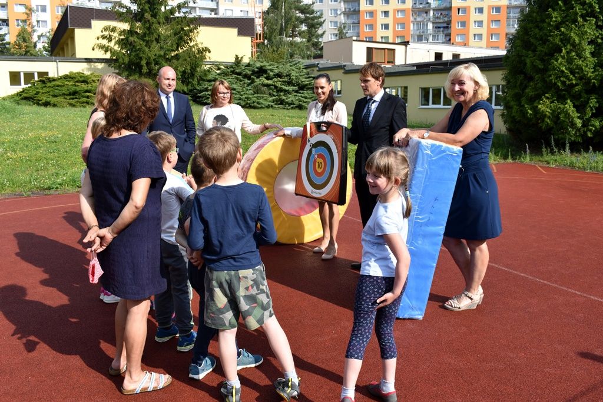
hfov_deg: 59.5
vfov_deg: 41.7
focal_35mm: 32
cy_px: 201
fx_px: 528
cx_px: 302
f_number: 9
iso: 200
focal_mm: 21
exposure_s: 1/320
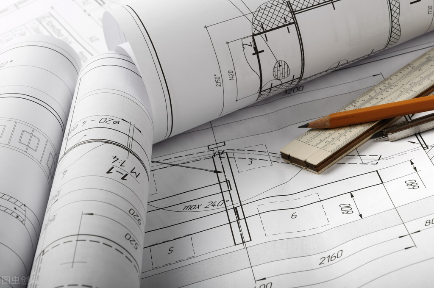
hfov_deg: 19.5
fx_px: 1264
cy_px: 144
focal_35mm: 105
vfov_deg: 13.0
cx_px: 217
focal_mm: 70
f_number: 16
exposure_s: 1/200
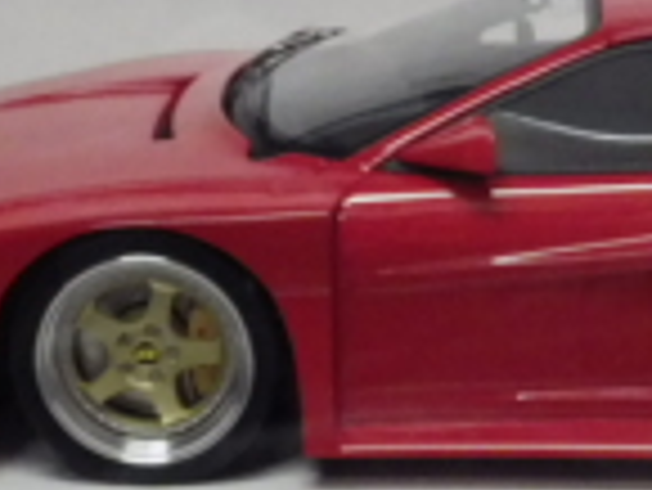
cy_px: 602
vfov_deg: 9.8
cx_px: 513
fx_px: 2828
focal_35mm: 150
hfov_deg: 13.1
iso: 640
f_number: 3.4
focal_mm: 6.2
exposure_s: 1/50
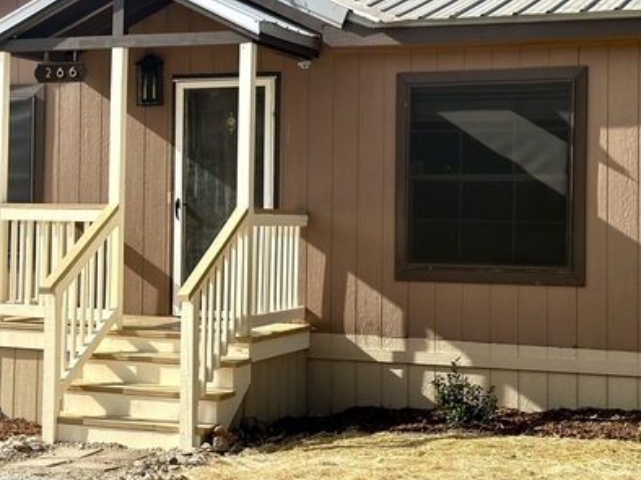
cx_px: 161
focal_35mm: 78
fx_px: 1443
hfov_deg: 24.8
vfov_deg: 18.9
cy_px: 189
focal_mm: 6.86
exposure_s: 1/5556
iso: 100
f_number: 1.78
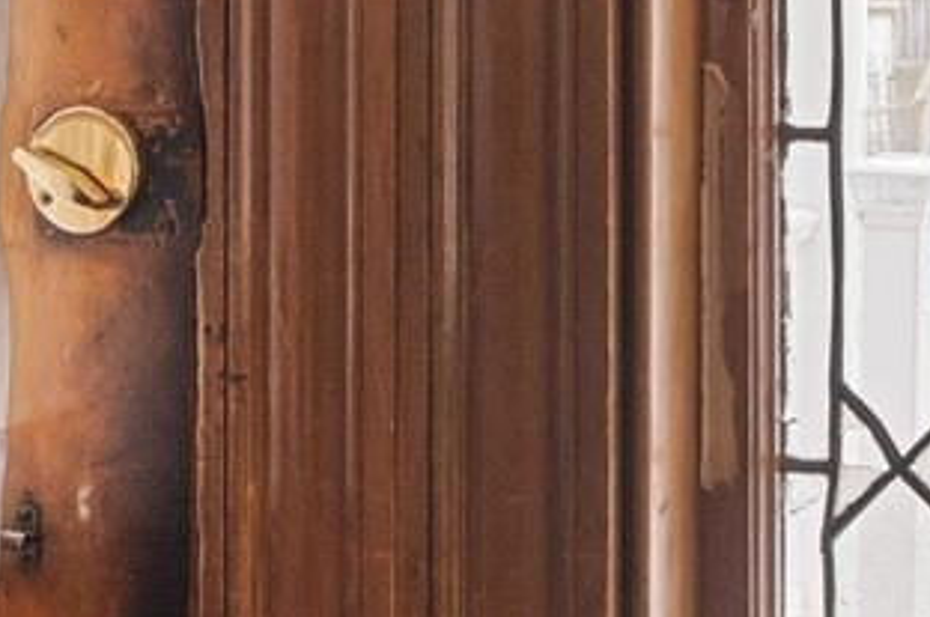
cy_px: -107
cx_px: 1106
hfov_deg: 20.7
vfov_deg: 14.4
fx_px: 2373
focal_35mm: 92
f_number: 7.1
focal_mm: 14
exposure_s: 1/8
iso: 500
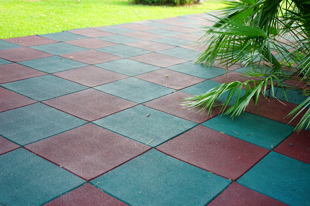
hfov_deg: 45.4
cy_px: 103
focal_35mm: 43
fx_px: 370
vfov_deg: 31.2
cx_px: 155
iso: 800
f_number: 4.5
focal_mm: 43
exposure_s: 1/60
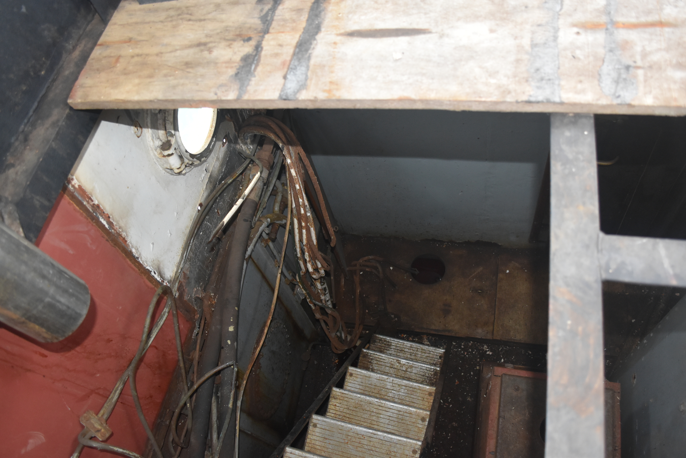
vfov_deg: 47.9
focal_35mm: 27
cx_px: 343
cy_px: 229
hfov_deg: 67.4
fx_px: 514
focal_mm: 18
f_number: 3.5
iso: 1250
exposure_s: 1/60
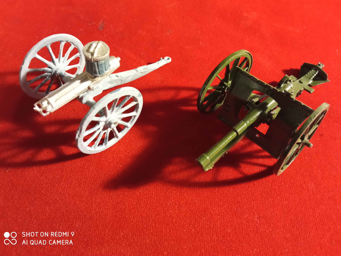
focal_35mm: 28
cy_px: 124
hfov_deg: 63.4
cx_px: 169
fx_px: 276
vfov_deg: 49.7
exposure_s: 1/20
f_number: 2.2
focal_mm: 3.79
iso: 1277
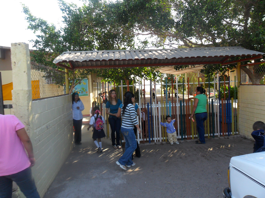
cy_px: 99
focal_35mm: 27
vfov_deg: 51.4
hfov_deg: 65.3
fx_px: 207
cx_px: 132
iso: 100
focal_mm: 4.9
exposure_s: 1/180
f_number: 3.5
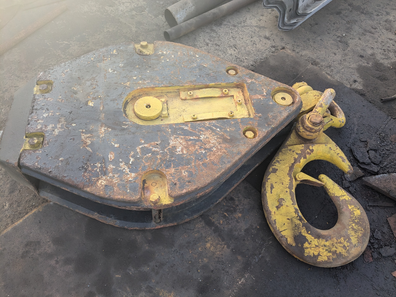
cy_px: 148
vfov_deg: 51.4
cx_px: 198
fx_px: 309
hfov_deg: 65.3
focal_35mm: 27
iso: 61
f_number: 1.73
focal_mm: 4.38
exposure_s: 1/289
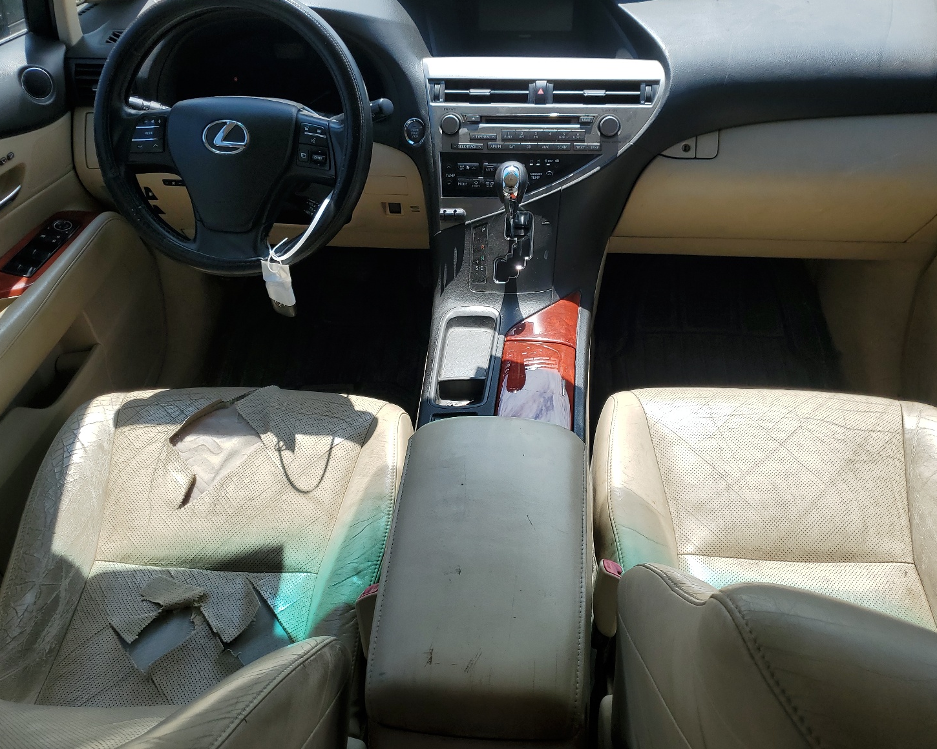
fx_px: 776
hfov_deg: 62.2
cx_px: 473
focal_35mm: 28
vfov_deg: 51.5
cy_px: 363
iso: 50
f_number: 1.5
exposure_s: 1/1667
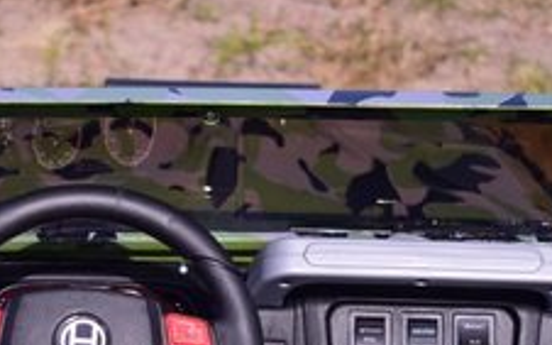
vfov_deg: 10.7
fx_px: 1834
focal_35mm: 122
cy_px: 299
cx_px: 230
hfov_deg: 17.1
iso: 400
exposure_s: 1/3200
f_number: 5
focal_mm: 40
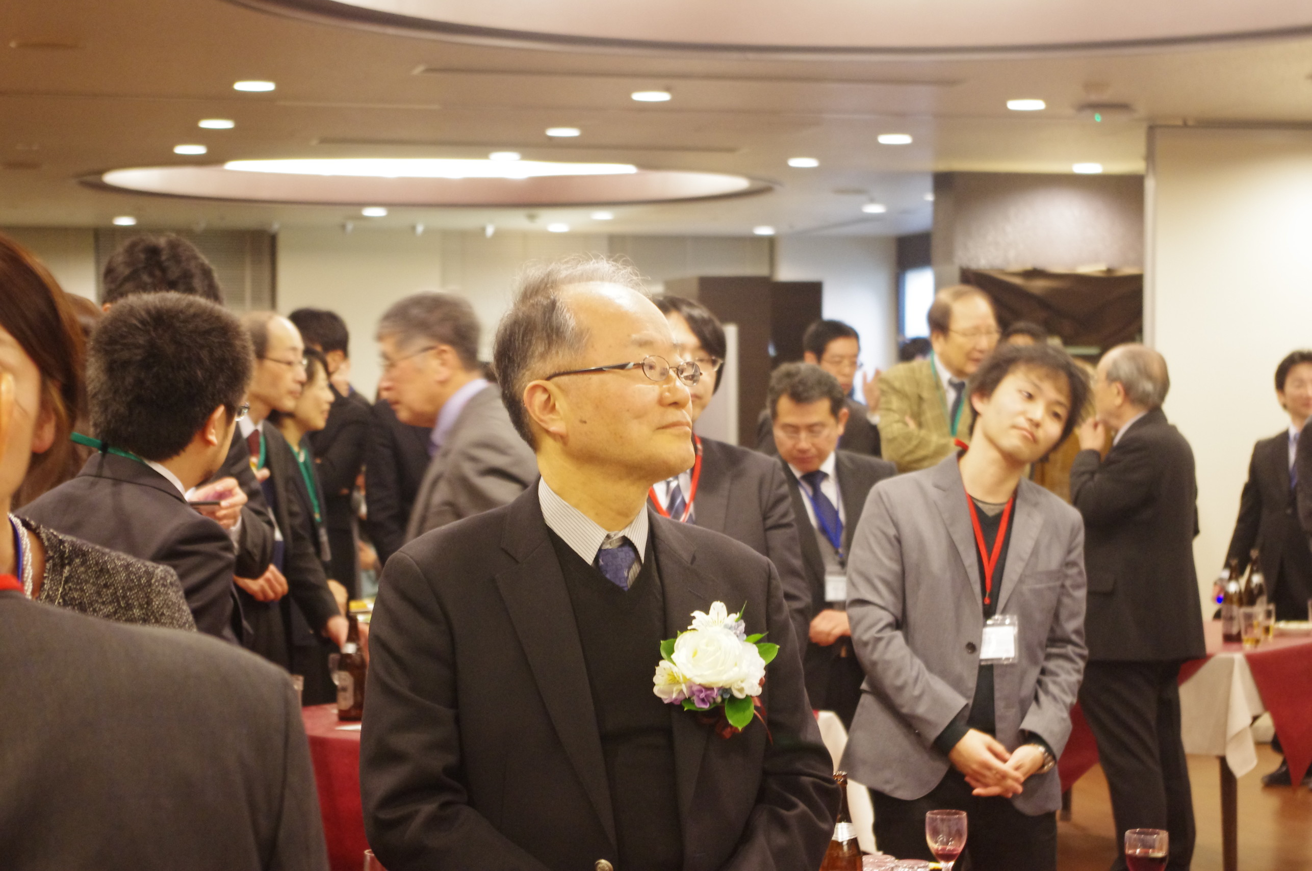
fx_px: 2985
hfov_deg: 24.8
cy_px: 436
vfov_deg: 16.6
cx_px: 656
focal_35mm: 82
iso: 2000
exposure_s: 1/10
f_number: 5.6
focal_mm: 55
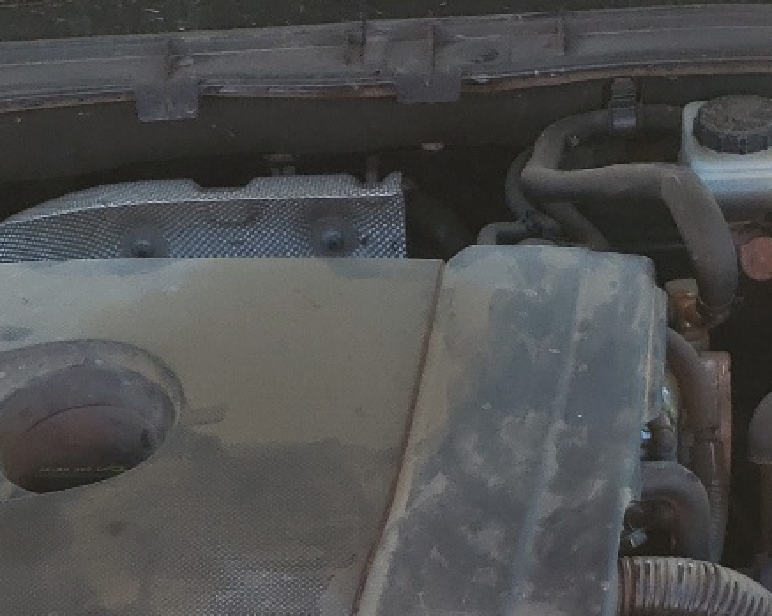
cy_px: 831
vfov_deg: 15.6
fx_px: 2123
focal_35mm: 93
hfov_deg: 20.6
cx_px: 399
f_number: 1.5
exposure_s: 1/333
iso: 50
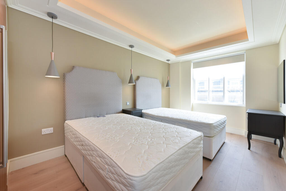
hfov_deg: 104.2
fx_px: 111
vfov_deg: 81.3
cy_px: 96
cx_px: 143
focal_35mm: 14
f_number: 10
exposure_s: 1/25
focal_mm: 14
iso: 200
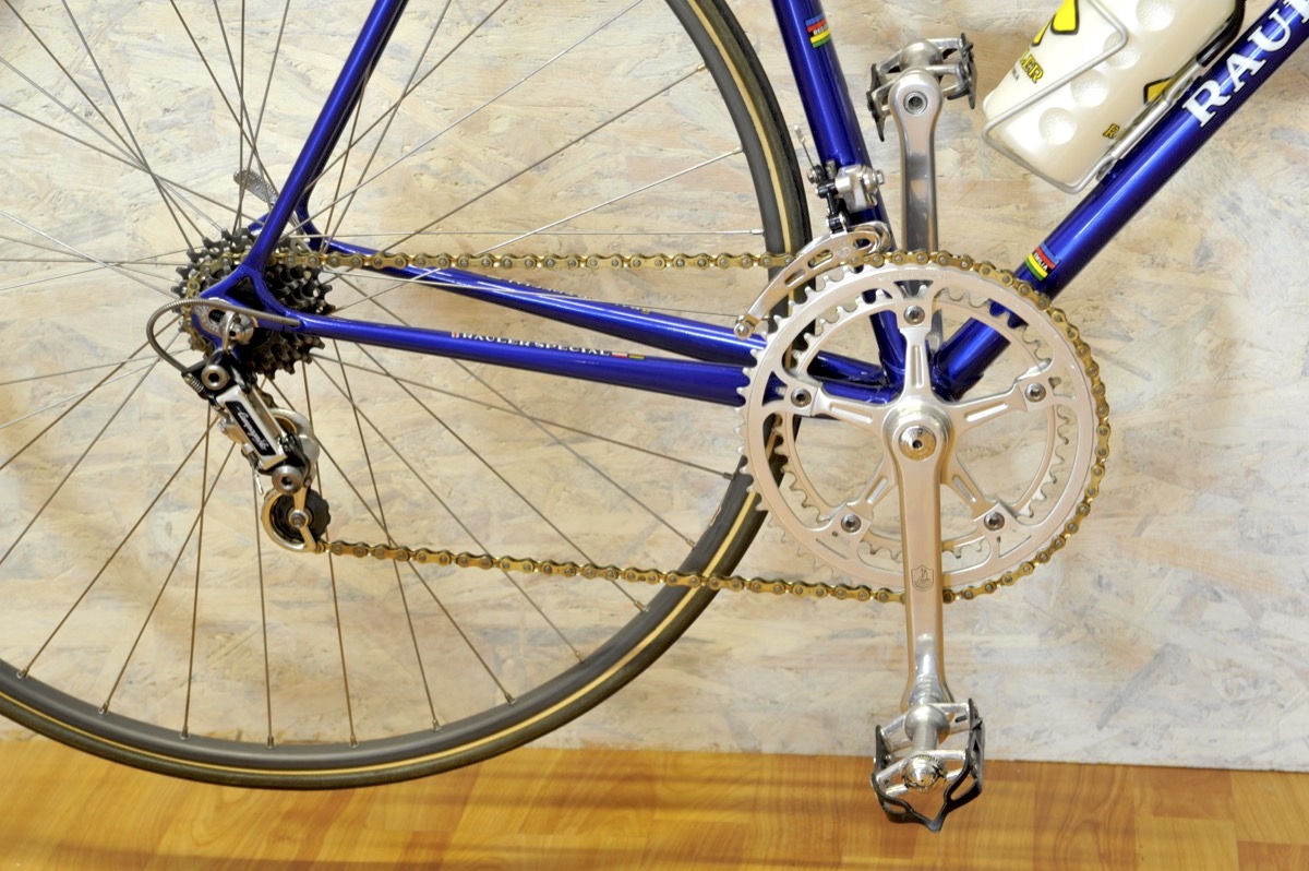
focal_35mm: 105
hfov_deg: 19.5
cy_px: 436
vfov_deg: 13.0
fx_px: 3815
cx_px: 654
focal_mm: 105
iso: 800
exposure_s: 1/2
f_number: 11
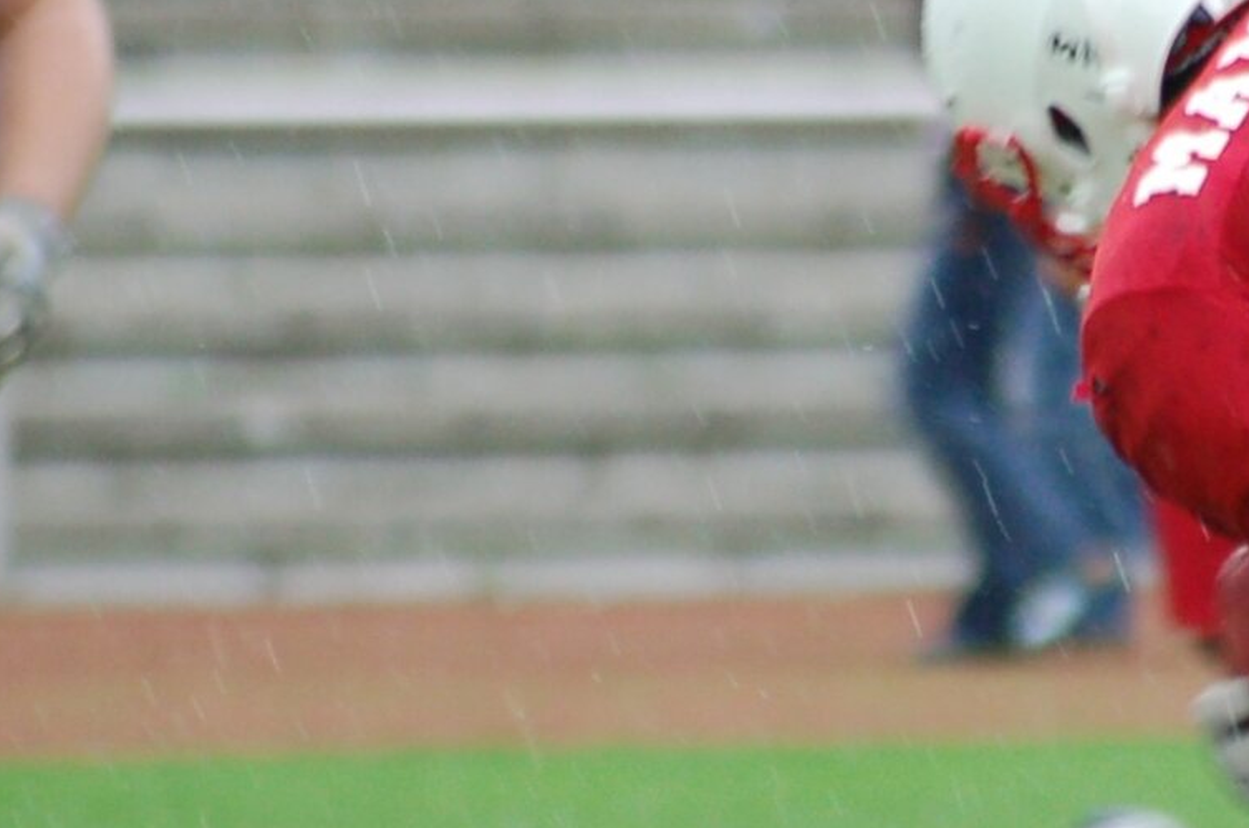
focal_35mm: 1182
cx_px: 1168
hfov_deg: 1.7
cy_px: 538
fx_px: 40939
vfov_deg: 1.2
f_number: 5.6
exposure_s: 1/200
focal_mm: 270
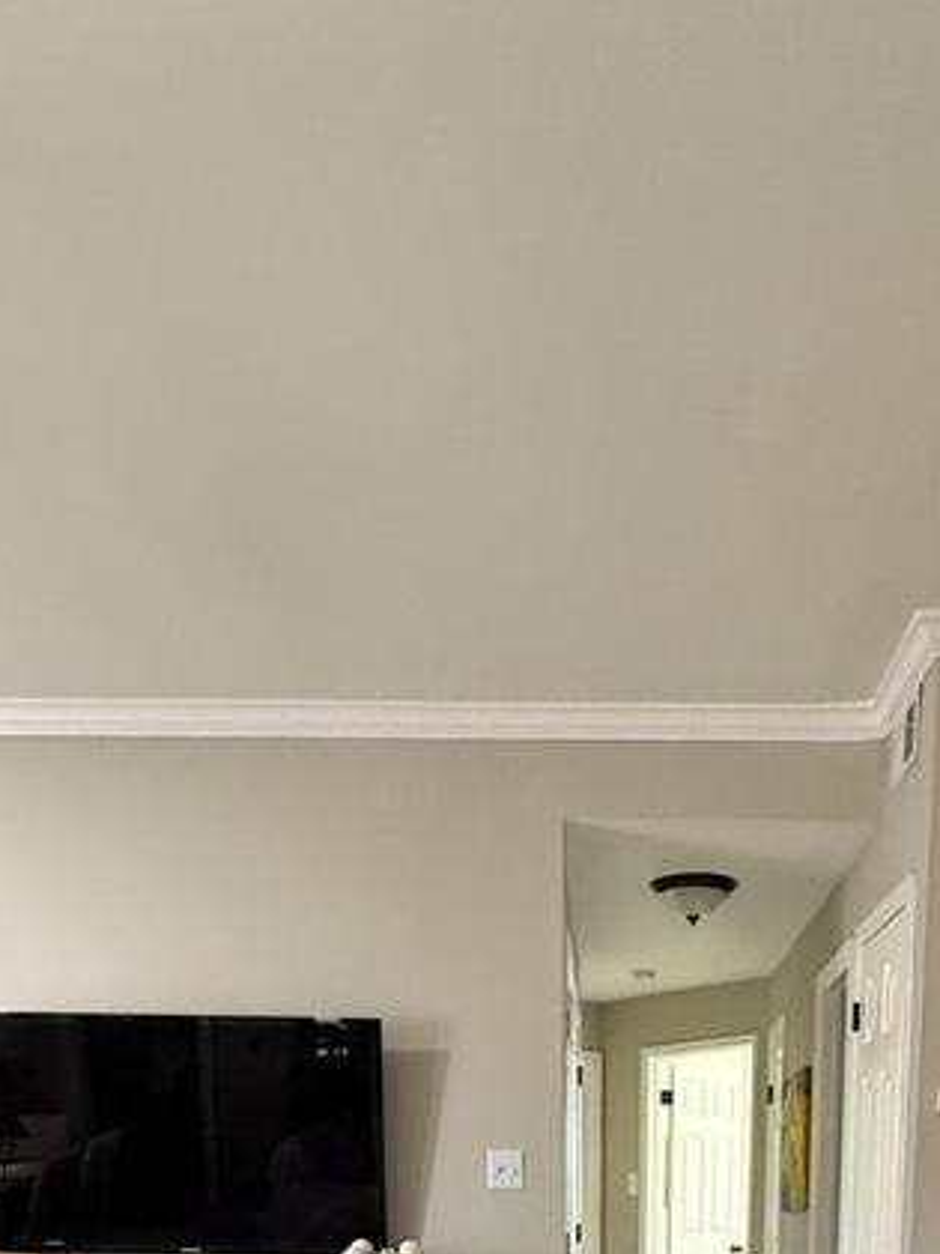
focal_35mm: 36
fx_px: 1303
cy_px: 1415
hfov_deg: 39.4
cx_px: 582
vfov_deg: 40.3
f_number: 2.2
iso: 500
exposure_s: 1/60
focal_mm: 2.22
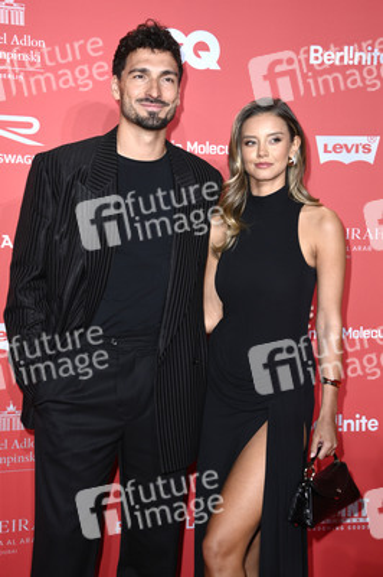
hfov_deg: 23.3
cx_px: 192
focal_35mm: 58
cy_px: 288
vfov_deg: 34.5
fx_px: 927
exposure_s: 1/250
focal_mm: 58
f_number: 5.6
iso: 1000
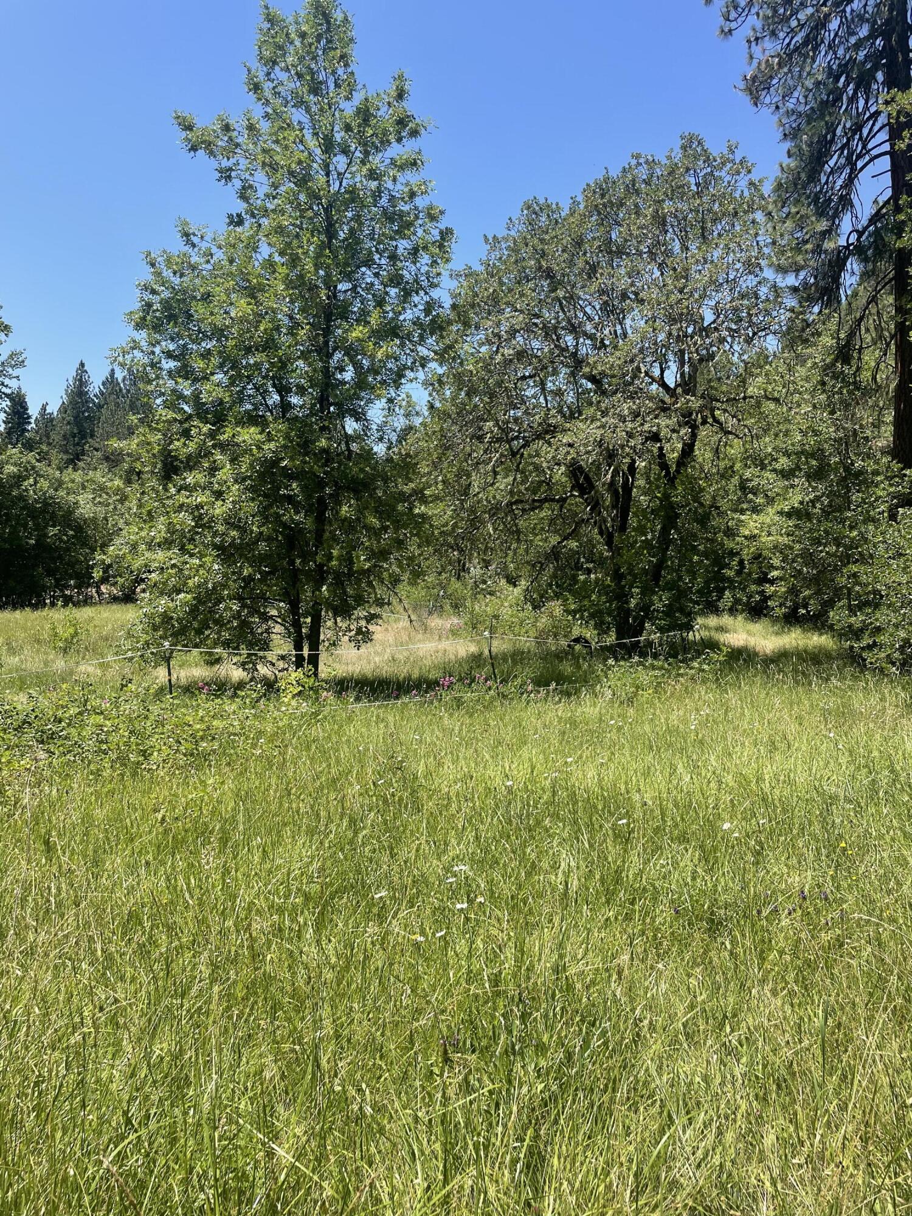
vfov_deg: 67.3
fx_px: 913
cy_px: 608
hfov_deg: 53.1
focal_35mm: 26
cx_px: 456
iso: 32
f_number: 1.6
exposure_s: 1/1795
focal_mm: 4.2
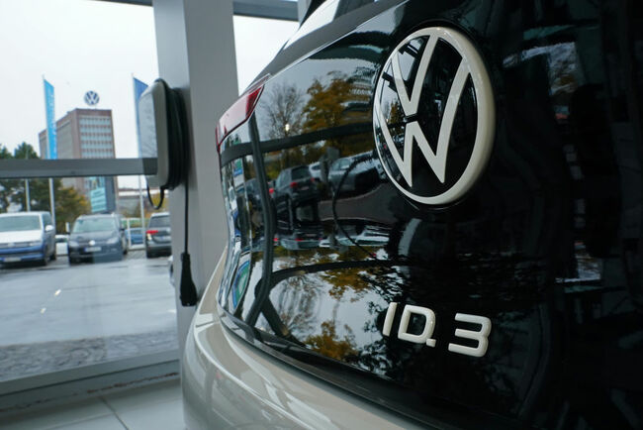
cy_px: 215
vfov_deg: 38.9
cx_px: 322
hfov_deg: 55.8
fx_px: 608
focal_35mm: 34
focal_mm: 34
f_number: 22
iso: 2000
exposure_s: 1/25
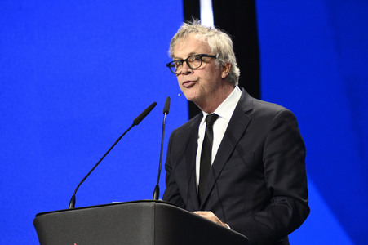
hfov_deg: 5.7
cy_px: 122
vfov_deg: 3.8
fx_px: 3677
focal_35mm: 360
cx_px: 184
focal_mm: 360
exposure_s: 1/200
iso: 10000
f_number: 5.6
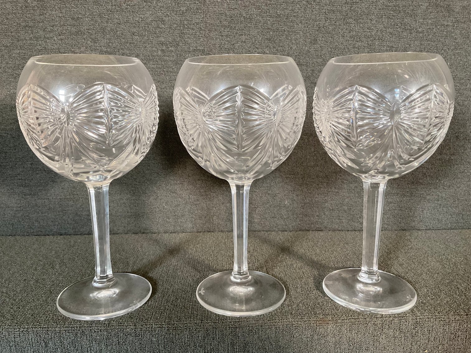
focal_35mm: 29
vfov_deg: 48.2
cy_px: 176
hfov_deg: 61.7
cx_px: 236
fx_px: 395
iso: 160
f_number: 1.8
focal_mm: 3
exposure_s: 1/60
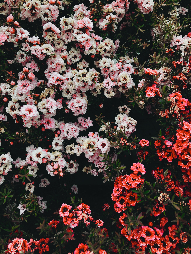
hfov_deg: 49.7
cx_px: 96
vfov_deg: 63.4
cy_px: 127
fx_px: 206
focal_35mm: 28
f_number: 1.8
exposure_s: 1/208
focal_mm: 3.99
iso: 20
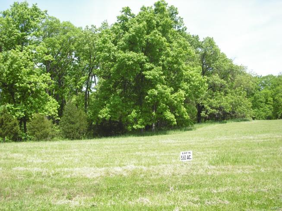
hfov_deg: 49.0
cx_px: 141
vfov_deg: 37.7
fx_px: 310
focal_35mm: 38
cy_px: 106
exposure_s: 1/100
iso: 64
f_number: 5.6
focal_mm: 6.2
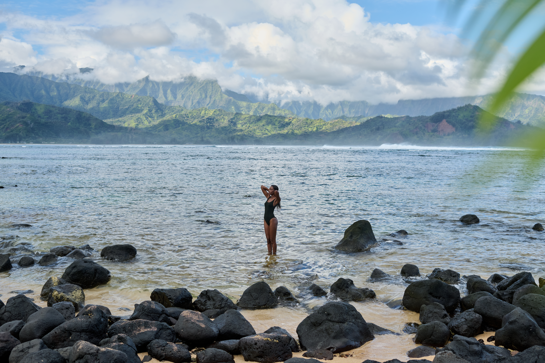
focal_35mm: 35
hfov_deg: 54.4
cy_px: 182
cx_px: 272
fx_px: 530
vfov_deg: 37.9
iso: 400
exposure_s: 1/1250
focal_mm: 35
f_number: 4
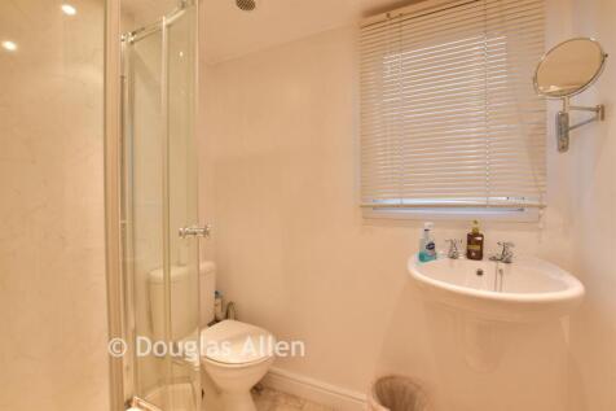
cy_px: 206
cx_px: 308
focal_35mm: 15
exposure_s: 1/2.5
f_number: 8
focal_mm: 10
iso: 125
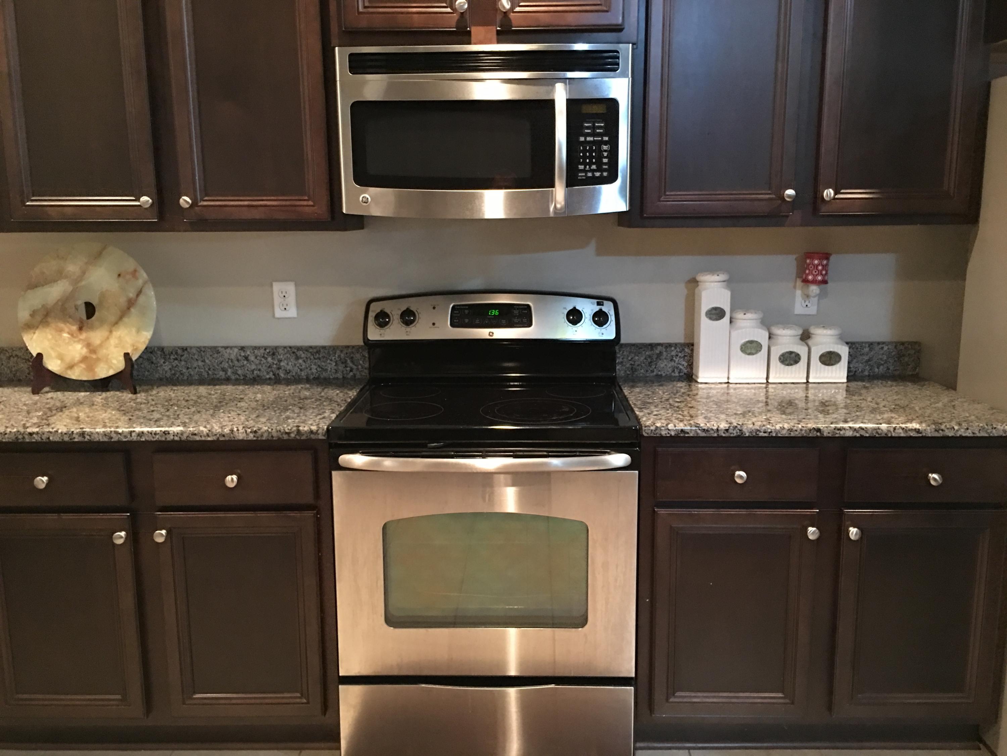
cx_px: 504
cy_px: 378
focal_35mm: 29
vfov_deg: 48.2
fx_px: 844
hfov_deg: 61.7
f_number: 2.2
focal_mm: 4.15
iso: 80
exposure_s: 1/4
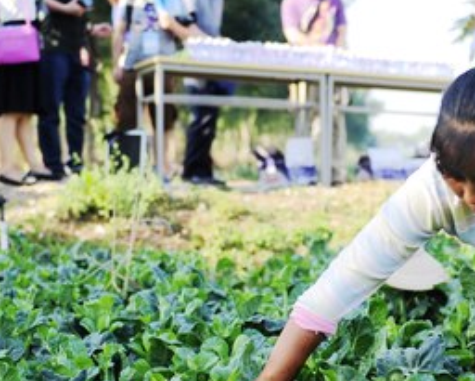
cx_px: 280
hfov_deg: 21.7
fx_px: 1238
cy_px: 179
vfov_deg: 17.5
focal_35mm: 88
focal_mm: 40
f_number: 2.8
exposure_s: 1/640
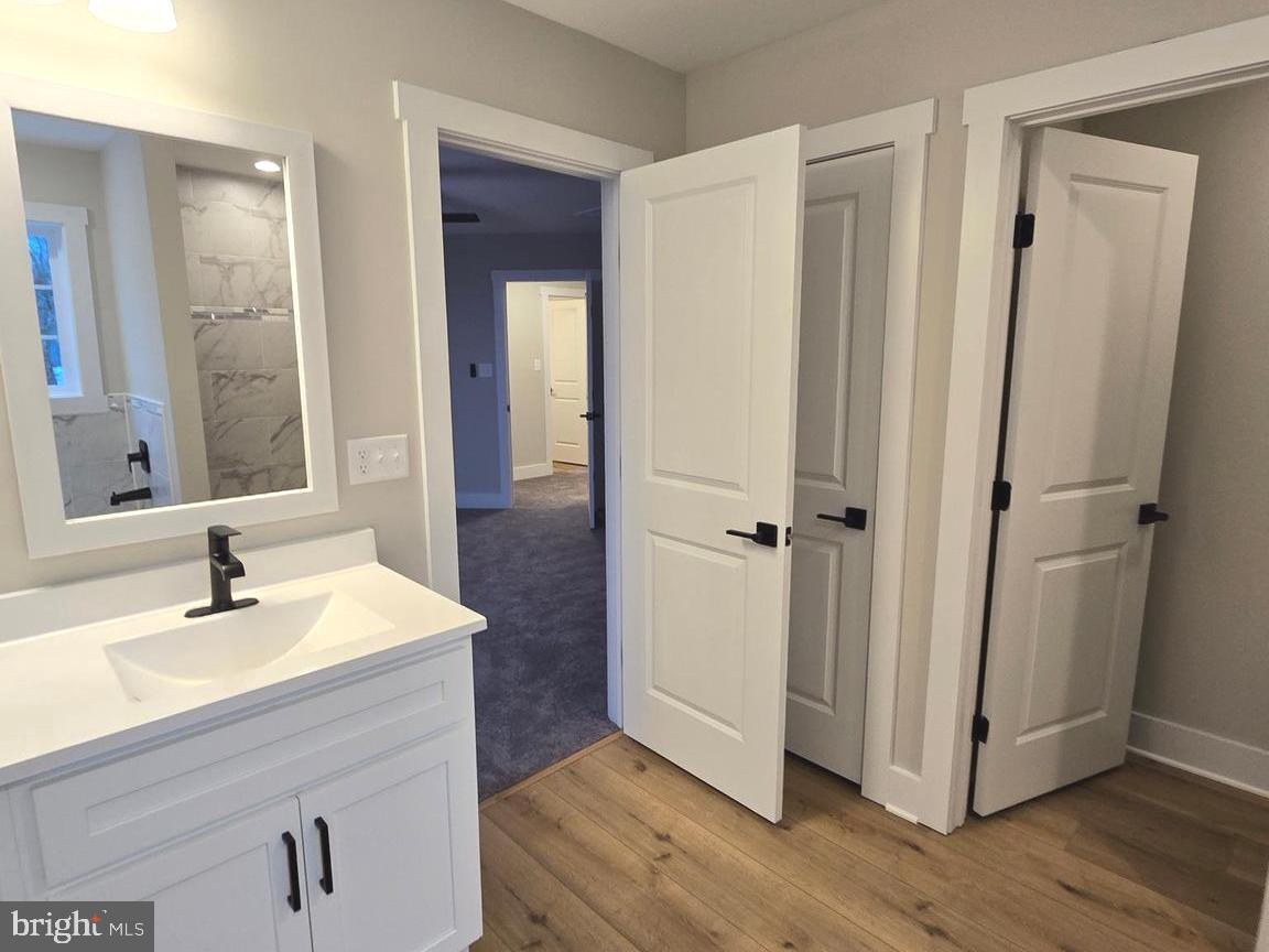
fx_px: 477
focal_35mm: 13
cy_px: 476
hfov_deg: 106.2
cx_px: 634
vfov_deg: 89.9
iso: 64
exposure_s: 1/60
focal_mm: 2.2
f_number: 2.2
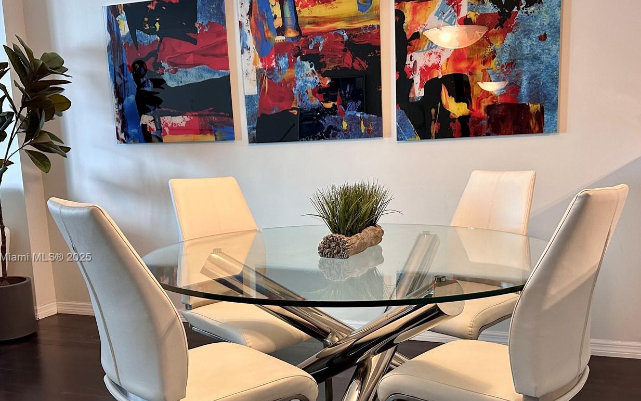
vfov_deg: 38.0
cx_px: 341
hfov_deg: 58.1
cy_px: 258
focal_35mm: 33
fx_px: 577
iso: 320
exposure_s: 1/60
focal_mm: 6.86
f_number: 1.78
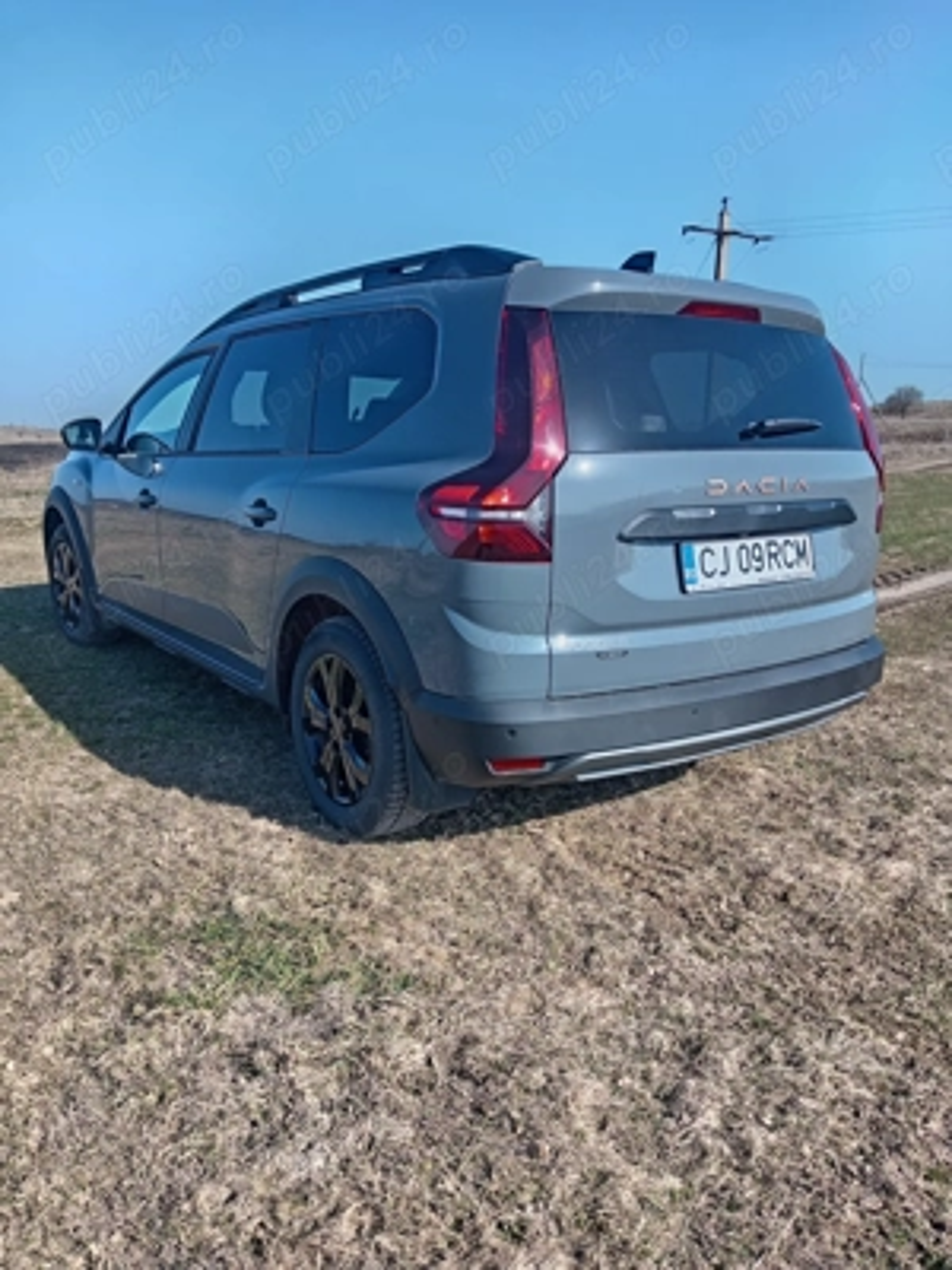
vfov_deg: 65.3
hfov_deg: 51.4
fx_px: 990
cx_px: 476
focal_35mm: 27
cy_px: 635
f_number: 1.8
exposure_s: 1/326
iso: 101
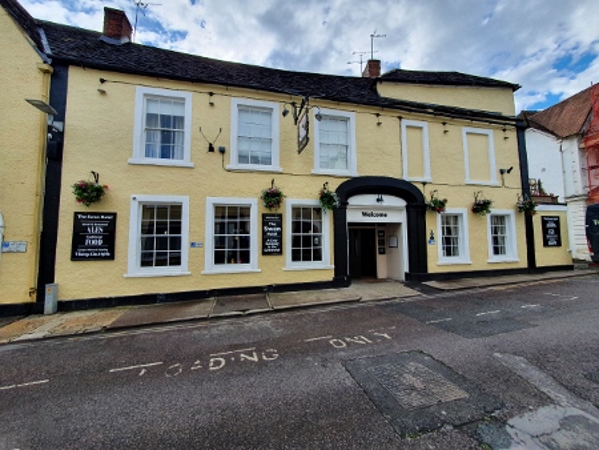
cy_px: 225
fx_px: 225
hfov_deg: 106.2
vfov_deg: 90.0
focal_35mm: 13
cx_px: 300
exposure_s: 1/856
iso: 50
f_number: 2.2
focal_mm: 1.8
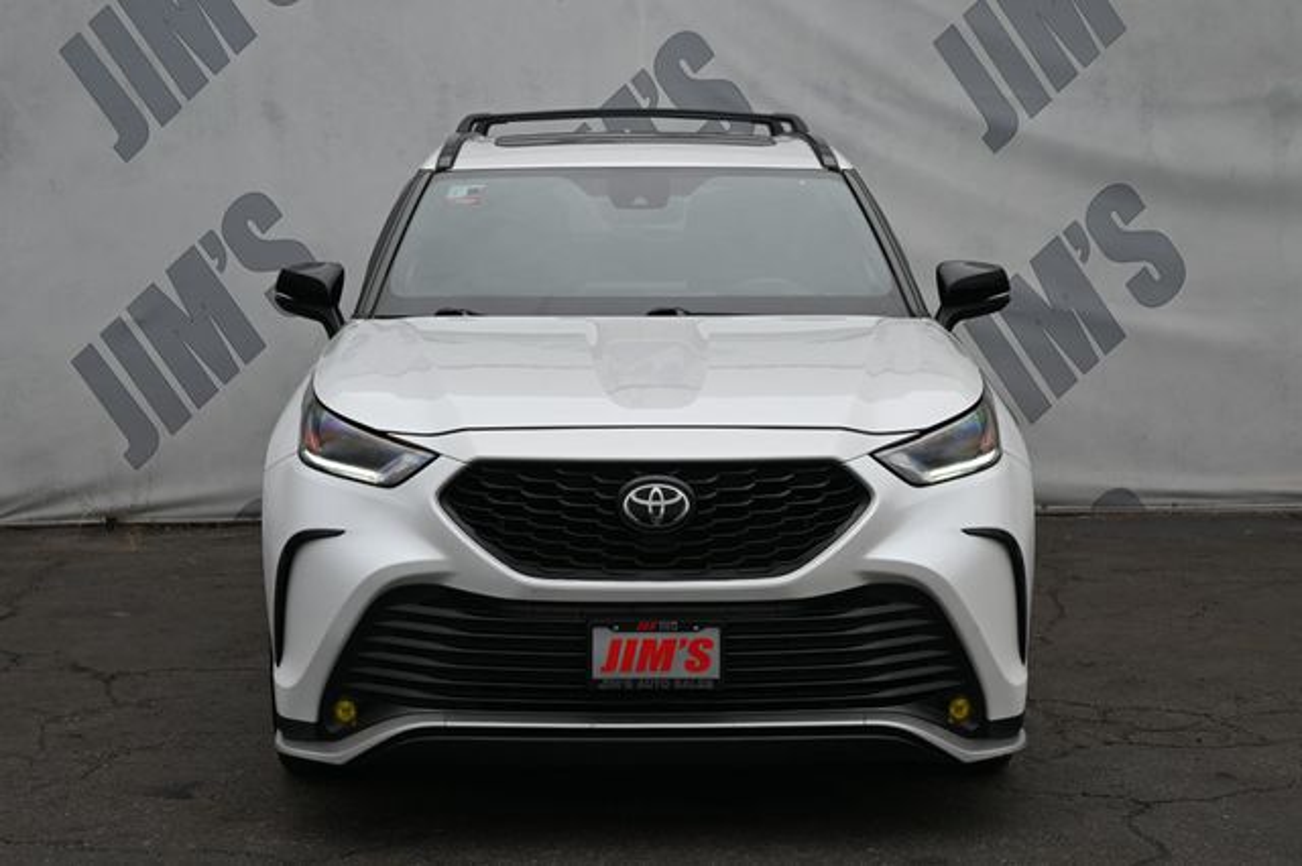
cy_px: 433
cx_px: 651
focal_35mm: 63
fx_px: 2277
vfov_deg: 21.5
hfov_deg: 31.9
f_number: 5.6
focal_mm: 42
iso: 110
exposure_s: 1/250
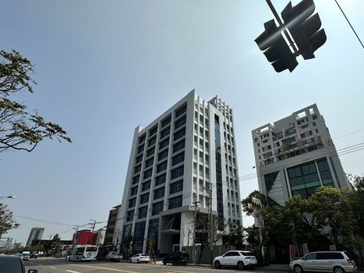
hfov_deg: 87.1
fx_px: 189
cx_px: 210
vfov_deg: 70.6
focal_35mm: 18
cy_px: 168
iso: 50
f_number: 2.2
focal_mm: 2.22
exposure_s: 1/6494
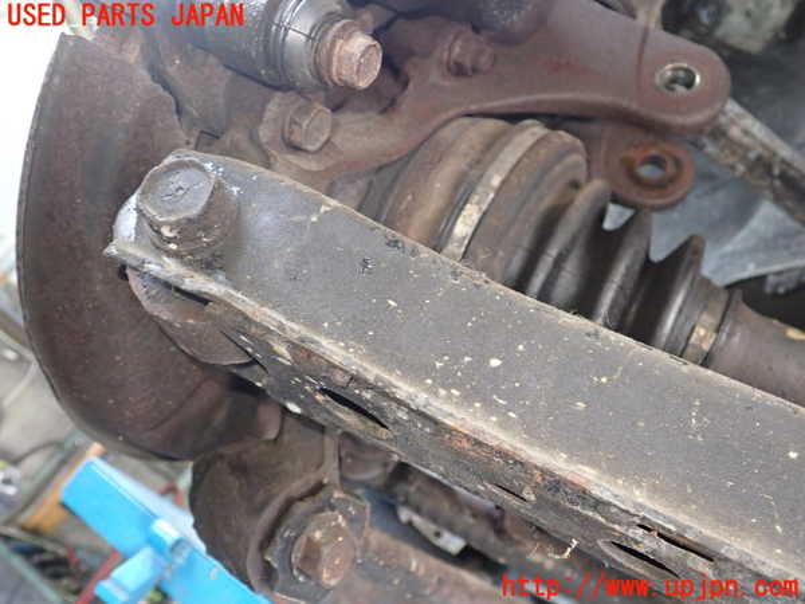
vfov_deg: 46.8
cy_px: 302
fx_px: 698
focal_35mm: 30
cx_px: 402
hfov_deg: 60.0
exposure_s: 1/30
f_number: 2.3
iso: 500
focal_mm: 5.4
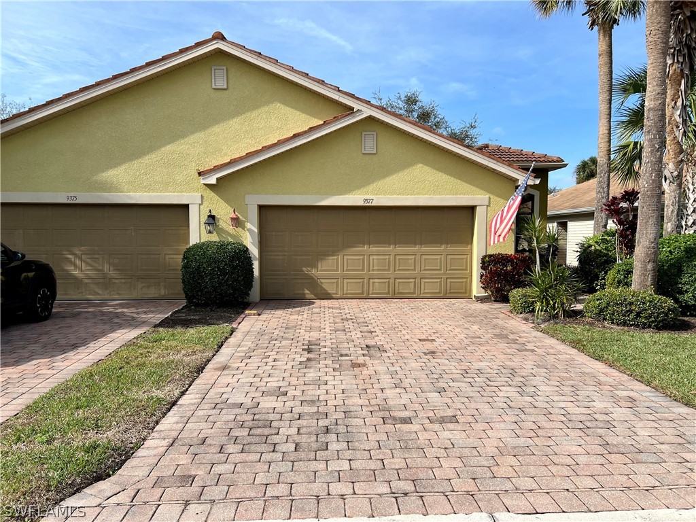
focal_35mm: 26
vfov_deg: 53.1
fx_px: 523
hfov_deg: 67.3
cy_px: 261
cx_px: 348
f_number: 1.5
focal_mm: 5.7
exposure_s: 1/4115
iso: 50
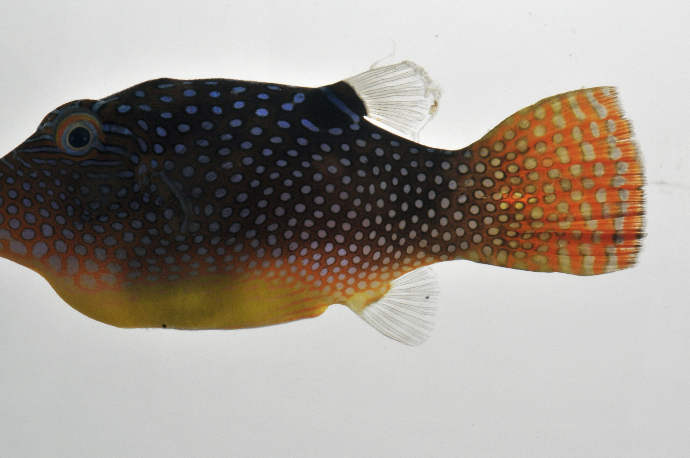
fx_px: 3802
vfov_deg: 6.9
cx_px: 258
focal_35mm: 199
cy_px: 236
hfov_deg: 10.4
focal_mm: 105
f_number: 36
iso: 200
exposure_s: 1/60
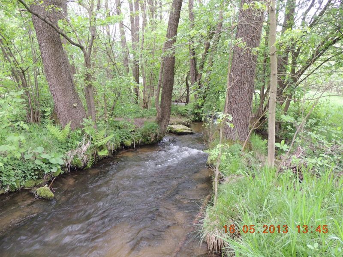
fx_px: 238
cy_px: 128
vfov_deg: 56.8
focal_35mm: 24
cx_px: 172
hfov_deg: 71.6
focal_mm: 4.3
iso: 100
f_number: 3
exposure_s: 1/30
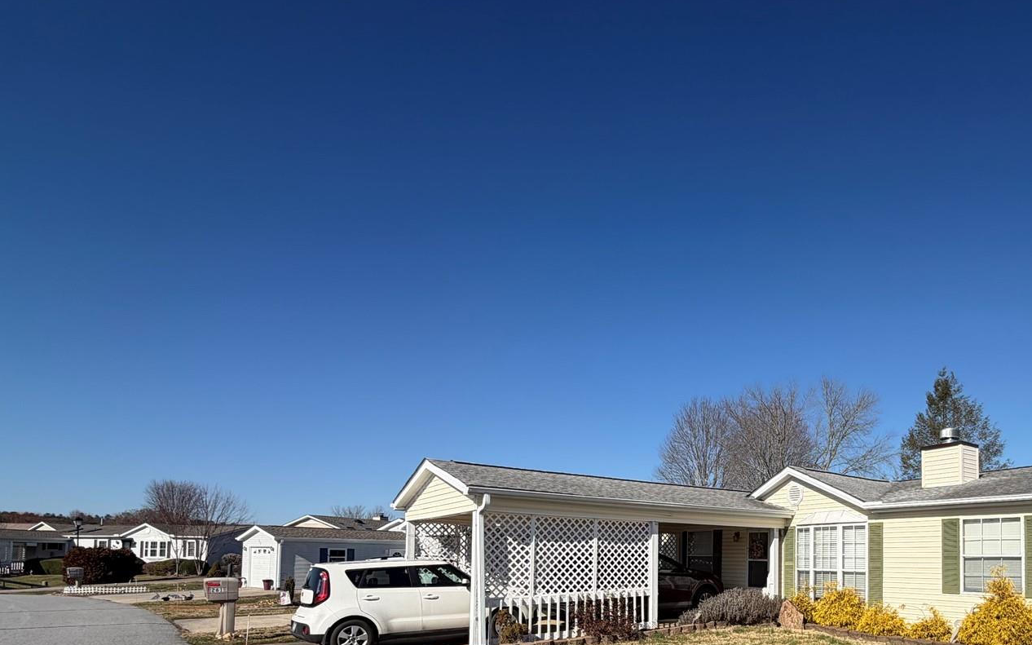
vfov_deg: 47.7
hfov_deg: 70.9
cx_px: 743
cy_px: 532
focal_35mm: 24
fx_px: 675
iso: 20
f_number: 2.2
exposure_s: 1/1050
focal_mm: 2.22
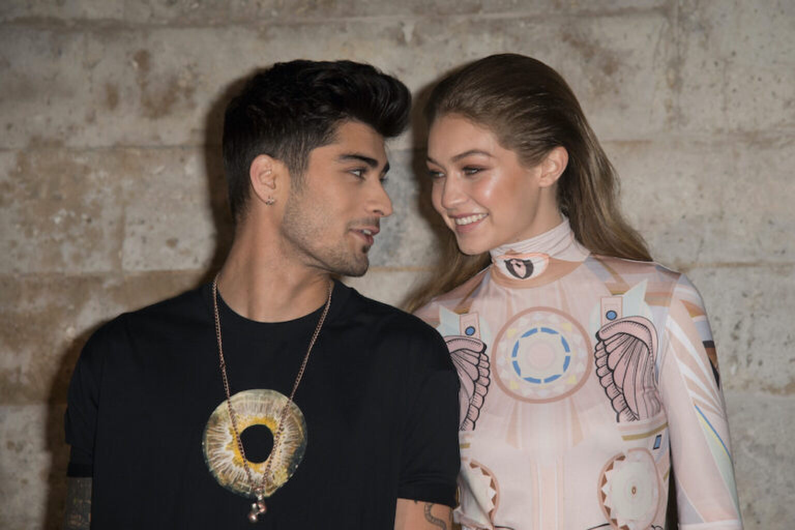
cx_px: 398
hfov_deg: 19.5
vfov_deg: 13.0
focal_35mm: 105
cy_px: 265
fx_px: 2319
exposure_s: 1/250
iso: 800
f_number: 5.6
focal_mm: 105
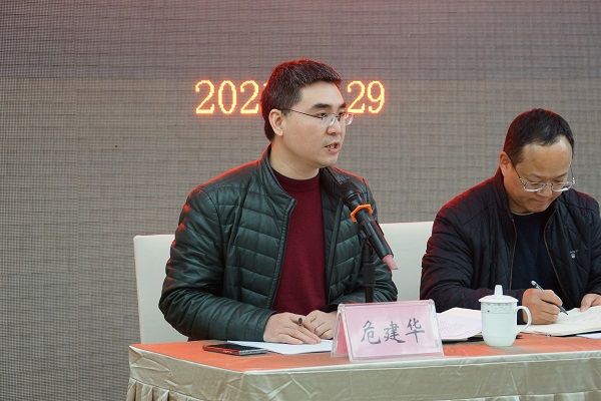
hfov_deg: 16.5
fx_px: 2070
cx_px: 300
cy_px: 200
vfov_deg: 11.1
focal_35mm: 124
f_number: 5.6
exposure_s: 1/30
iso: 1600
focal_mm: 83
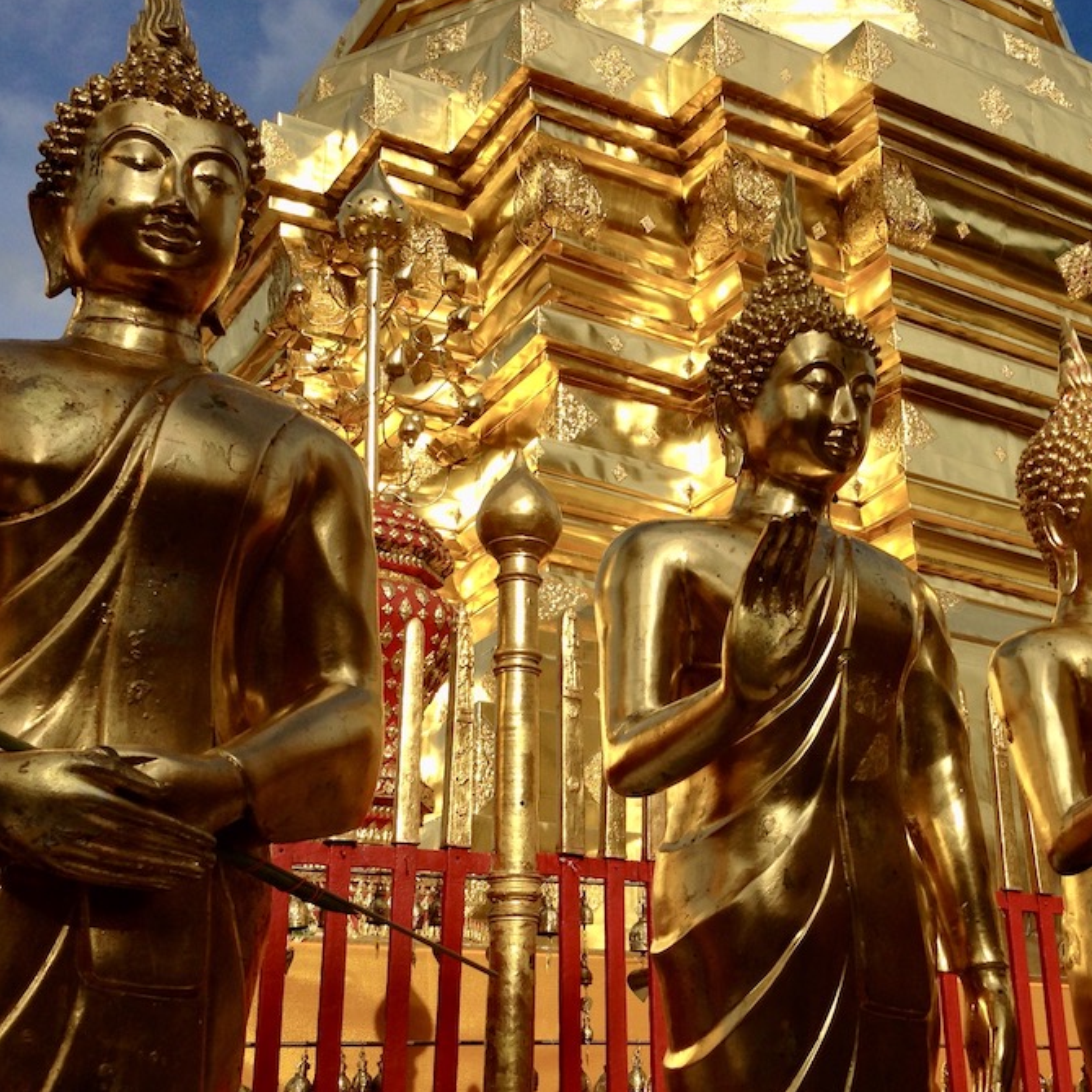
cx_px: 670
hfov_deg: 35.9
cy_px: 535
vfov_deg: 36.1
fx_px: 1677
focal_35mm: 47
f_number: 2.4
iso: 50
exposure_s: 1/3012
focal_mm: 4.12
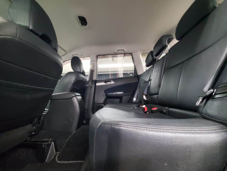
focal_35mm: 13
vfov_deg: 89.9
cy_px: 86
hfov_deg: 106.2
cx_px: 114
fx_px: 85
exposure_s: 1/17
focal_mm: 1.8
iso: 800
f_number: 2.2
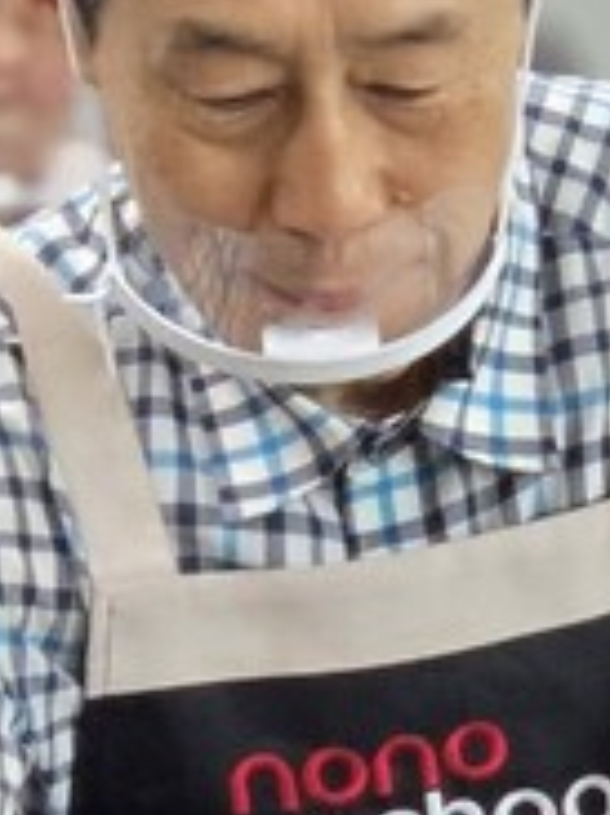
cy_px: 726
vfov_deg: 7.3
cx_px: 334
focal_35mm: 272
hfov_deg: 5.5
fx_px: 6398
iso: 100
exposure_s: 1/60
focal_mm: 7
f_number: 2.4
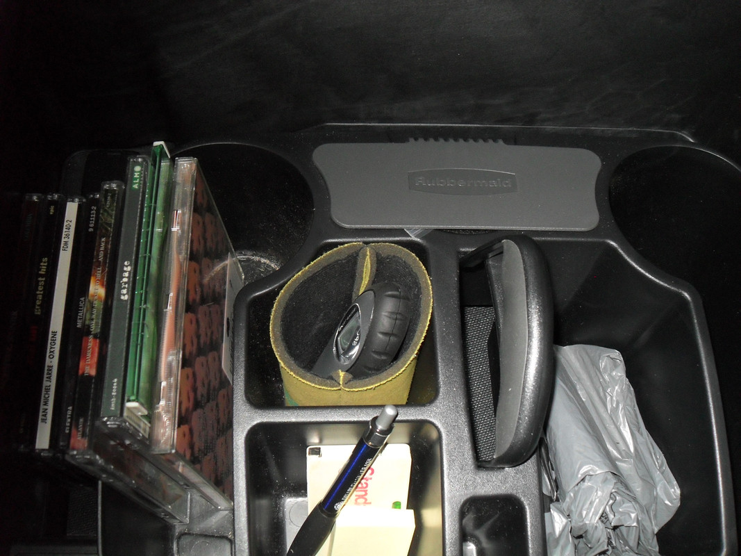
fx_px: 749
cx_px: 370
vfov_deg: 40.7
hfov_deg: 52.6
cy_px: 278
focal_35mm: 35
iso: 200
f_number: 8.9
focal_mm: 6.2
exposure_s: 1/45
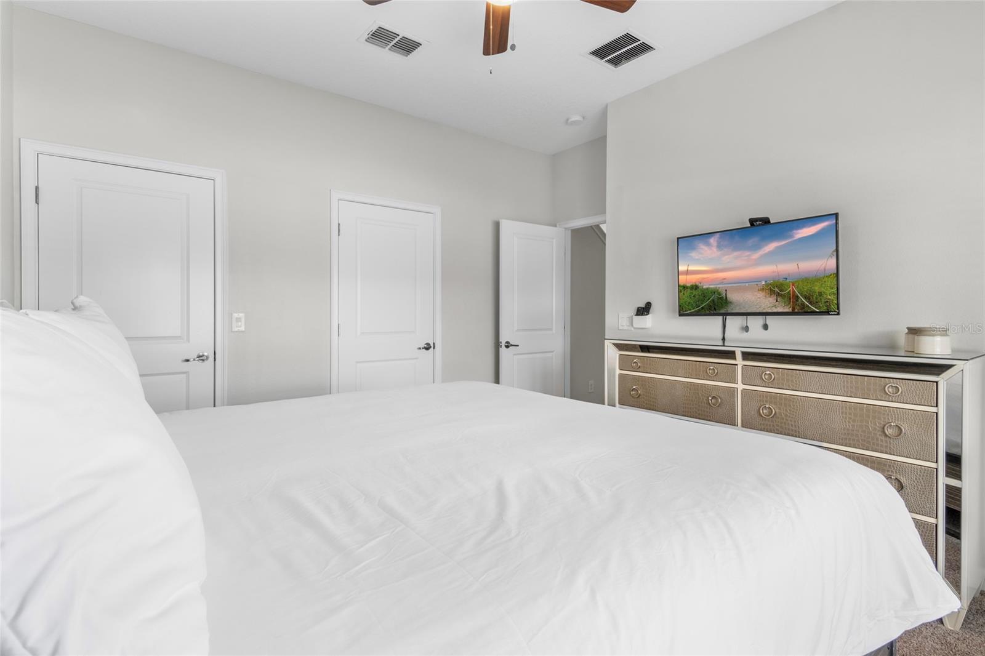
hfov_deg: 95.0
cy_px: 328
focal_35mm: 16
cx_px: 492
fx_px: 451
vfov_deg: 72.0
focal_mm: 11
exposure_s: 1/1.25
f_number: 9
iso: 100
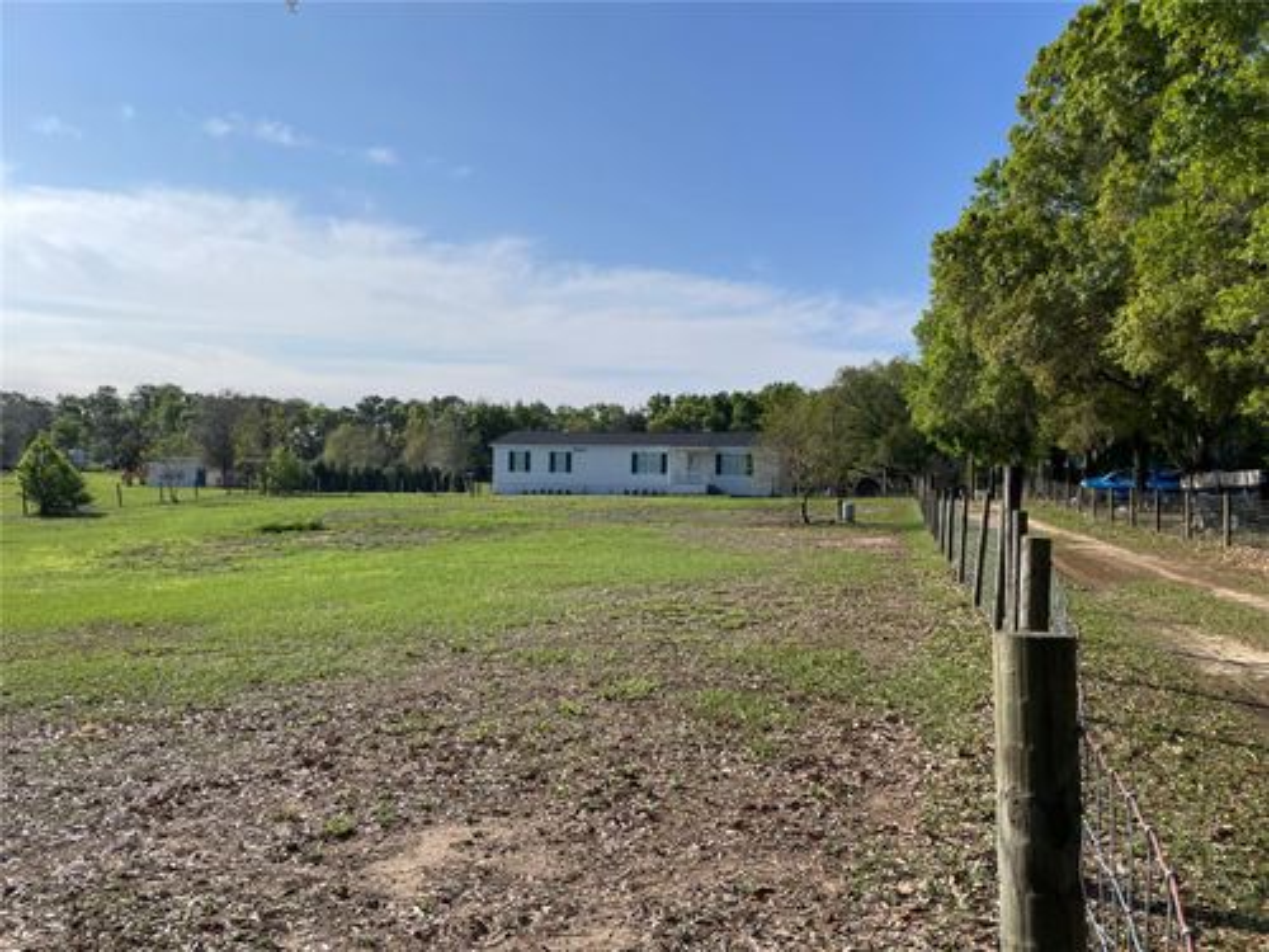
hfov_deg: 67.3
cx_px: 634
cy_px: 476
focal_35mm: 26
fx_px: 953
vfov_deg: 53.1
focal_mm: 4.2
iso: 32
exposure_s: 1/5556
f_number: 1.6
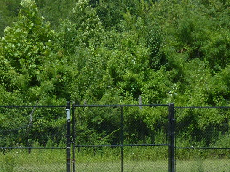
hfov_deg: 5.7
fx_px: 2318
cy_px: 232
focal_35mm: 349
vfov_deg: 4.2
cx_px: 138
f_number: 4.4
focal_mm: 19.5
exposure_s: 1/500
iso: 80
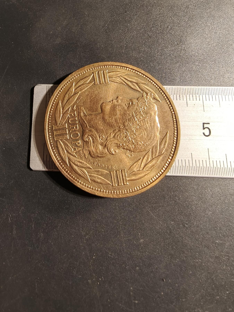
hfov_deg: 58.9
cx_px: 117
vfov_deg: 73.9
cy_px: 156
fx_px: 207
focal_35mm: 23
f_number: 2
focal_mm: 2.32
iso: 200
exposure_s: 1/100
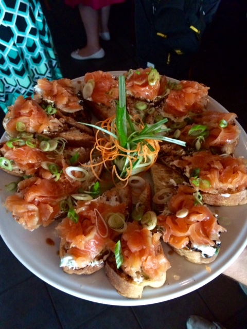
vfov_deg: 61.7
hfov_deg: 48.2
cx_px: 124
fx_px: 276
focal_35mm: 29
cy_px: 164
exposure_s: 1/15
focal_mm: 4.15
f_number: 2.2
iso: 320
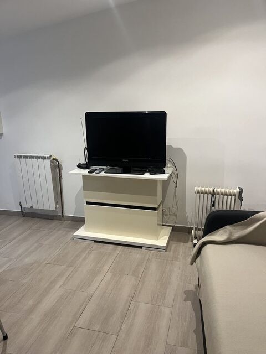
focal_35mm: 26
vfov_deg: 67.3
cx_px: 133
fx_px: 266
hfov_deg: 53.1
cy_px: 177
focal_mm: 5.1
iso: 160
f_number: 1.6
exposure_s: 1/60
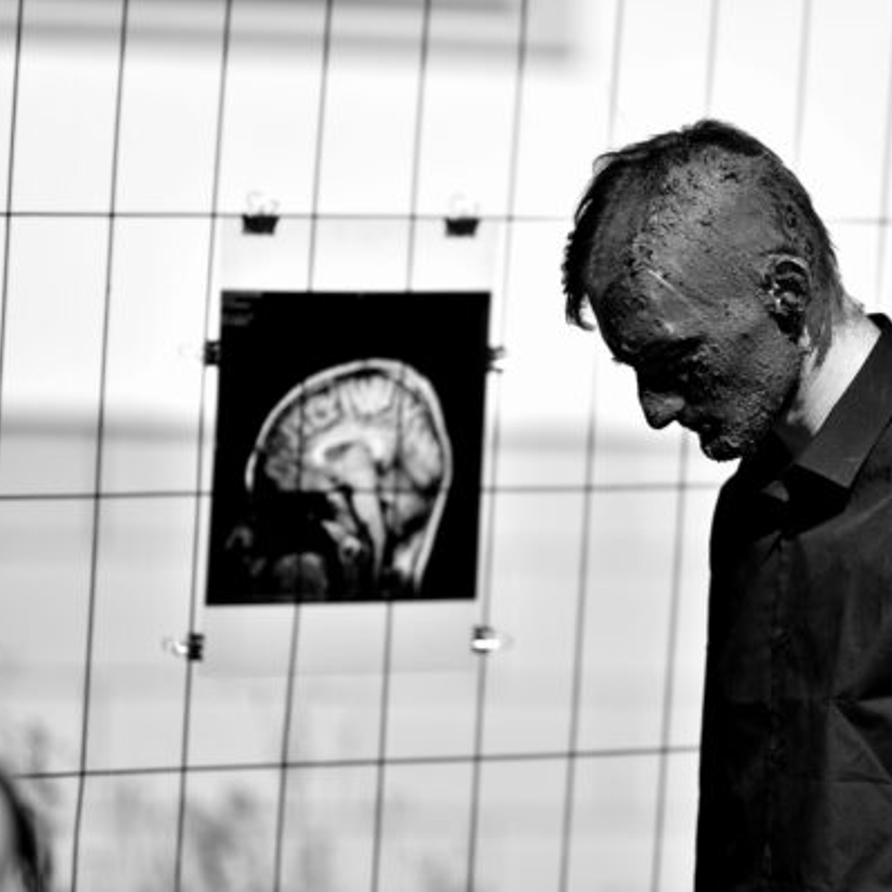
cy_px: 446
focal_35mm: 256
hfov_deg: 6.8
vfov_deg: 6.8
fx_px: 7463
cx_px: 655
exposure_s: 1/1250
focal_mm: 200
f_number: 2.8
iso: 100
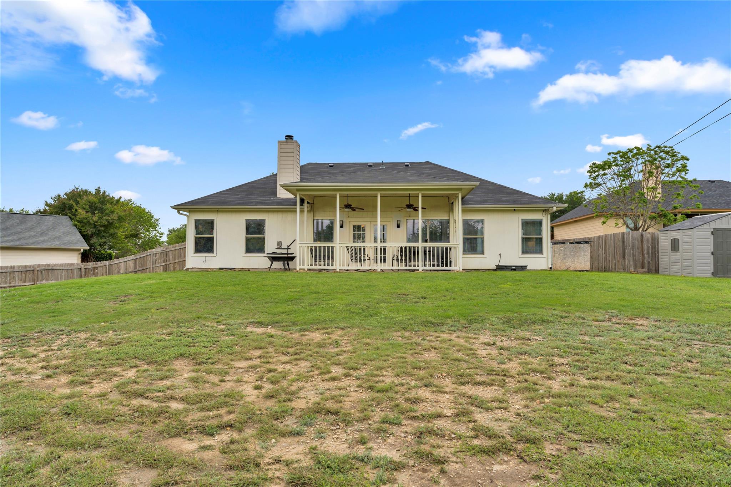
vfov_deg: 53.1
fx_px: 487
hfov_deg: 73.7
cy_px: 244
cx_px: 366
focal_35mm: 24
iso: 100
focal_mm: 24
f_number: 9
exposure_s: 1/60
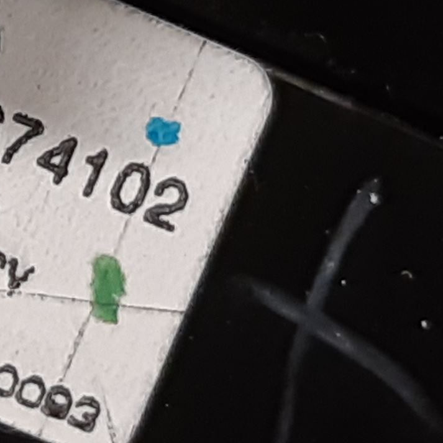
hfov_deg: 23.8
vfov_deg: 26.1
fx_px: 956
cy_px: 244
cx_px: -84
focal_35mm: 66
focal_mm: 3.93
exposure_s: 1/50
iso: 125
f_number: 1.7
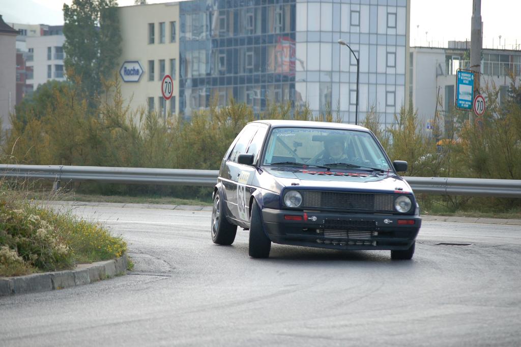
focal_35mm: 174
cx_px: 260
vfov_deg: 7.9
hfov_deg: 11.8
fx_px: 2516
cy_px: 174
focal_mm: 116
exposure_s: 1/800
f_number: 4.8
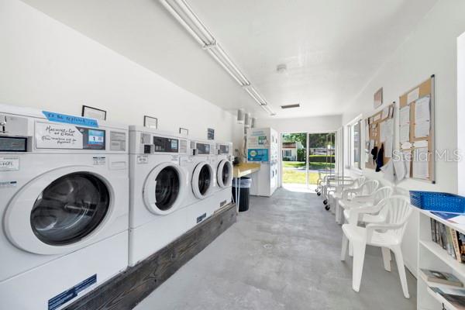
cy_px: 155
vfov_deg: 81.2
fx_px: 181
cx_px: 232
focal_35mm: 14
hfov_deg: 104.3
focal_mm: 14
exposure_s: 1/200
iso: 250
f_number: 6.3
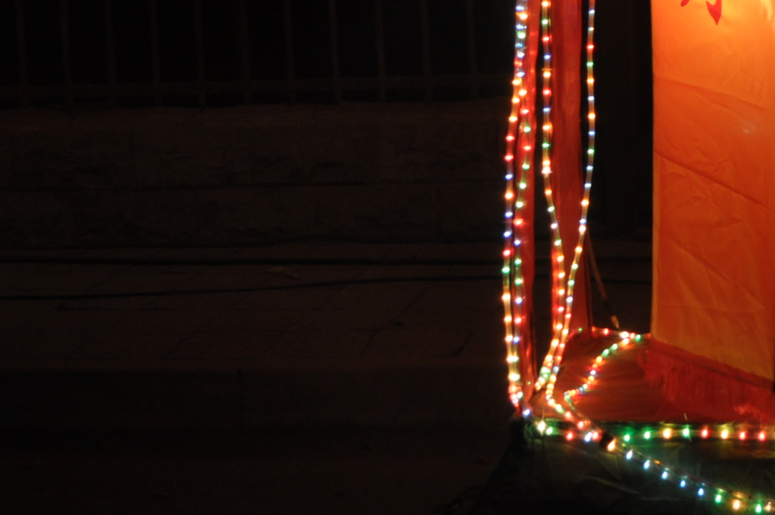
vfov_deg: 13.8
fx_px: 2107
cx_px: 829
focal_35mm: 98
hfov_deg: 20.0
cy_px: 39
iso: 320
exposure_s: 1/30
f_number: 3.8
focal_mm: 22
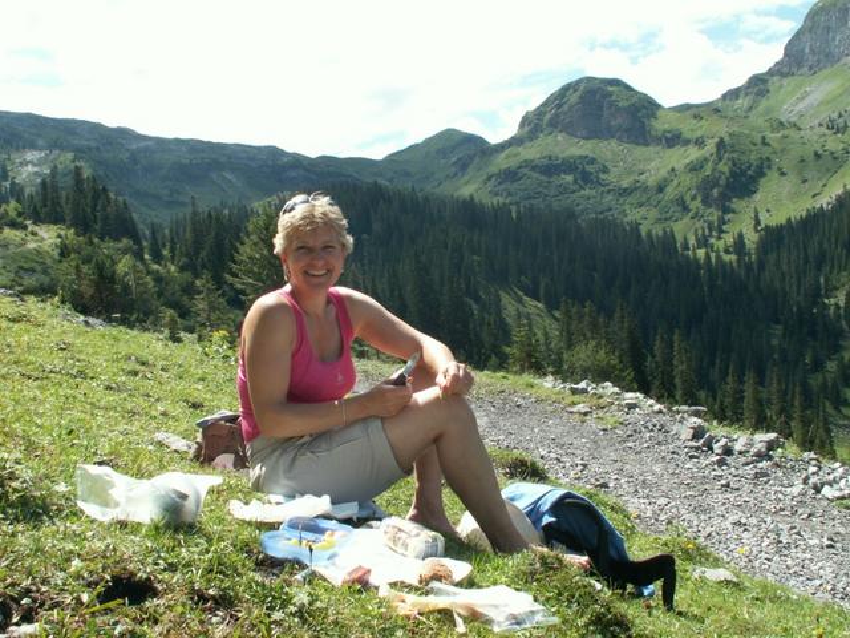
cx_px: 425
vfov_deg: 40.7
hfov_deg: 52.6
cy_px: 319
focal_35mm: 35
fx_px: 859
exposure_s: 1/160
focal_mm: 5.86
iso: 50
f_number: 5.6
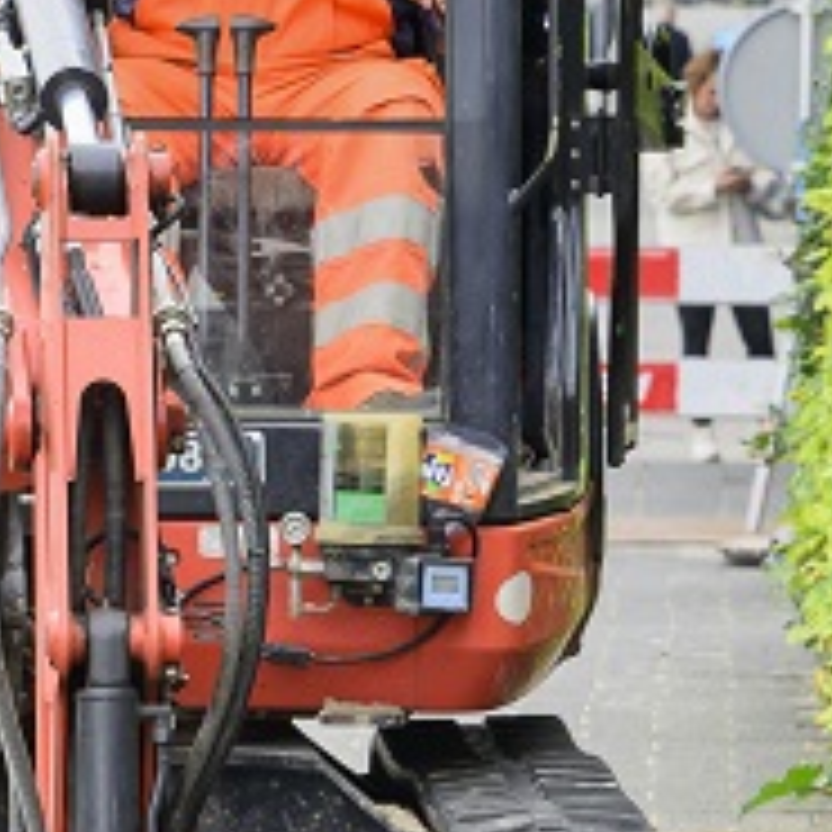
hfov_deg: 3.7
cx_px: 337
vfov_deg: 3.7
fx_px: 12889
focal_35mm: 474
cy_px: 1030
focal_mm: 86
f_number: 5.6
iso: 400
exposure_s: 1/250
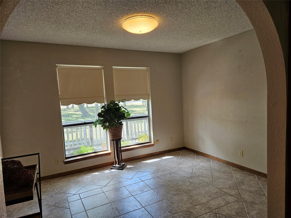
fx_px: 193
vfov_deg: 58.9
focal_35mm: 23
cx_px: 146
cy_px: 109
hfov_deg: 73.9
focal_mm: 5.4
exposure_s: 1/120
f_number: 1.8
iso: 100
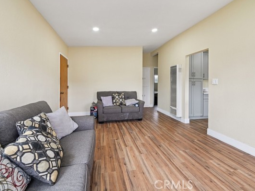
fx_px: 110
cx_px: 123
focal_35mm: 15
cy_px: 90
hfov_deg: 98.2
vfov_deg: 81.6
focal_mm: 13
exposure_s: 1/10
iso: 250
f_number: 8
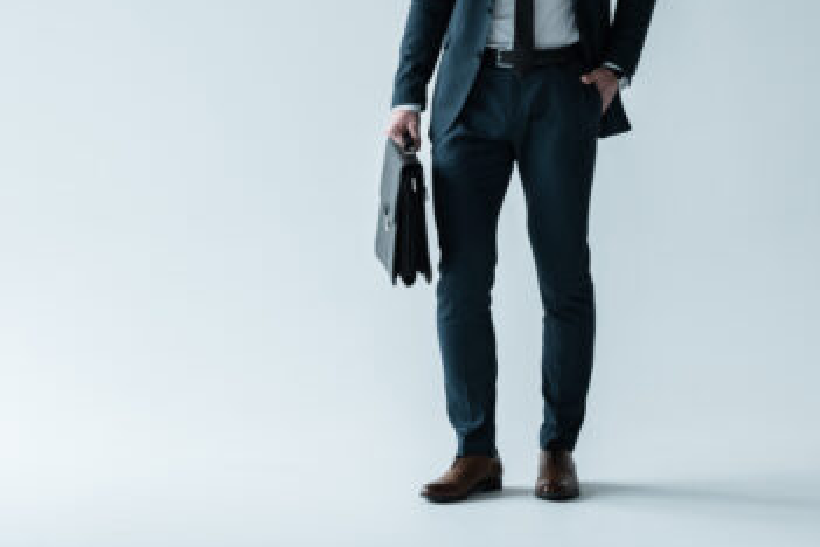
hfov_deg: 13.2
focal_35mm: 155
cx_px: 486
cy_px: 60
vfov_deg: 8.8
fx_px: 3530
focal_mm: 85
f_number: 2.8
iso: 400
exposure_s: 1/100
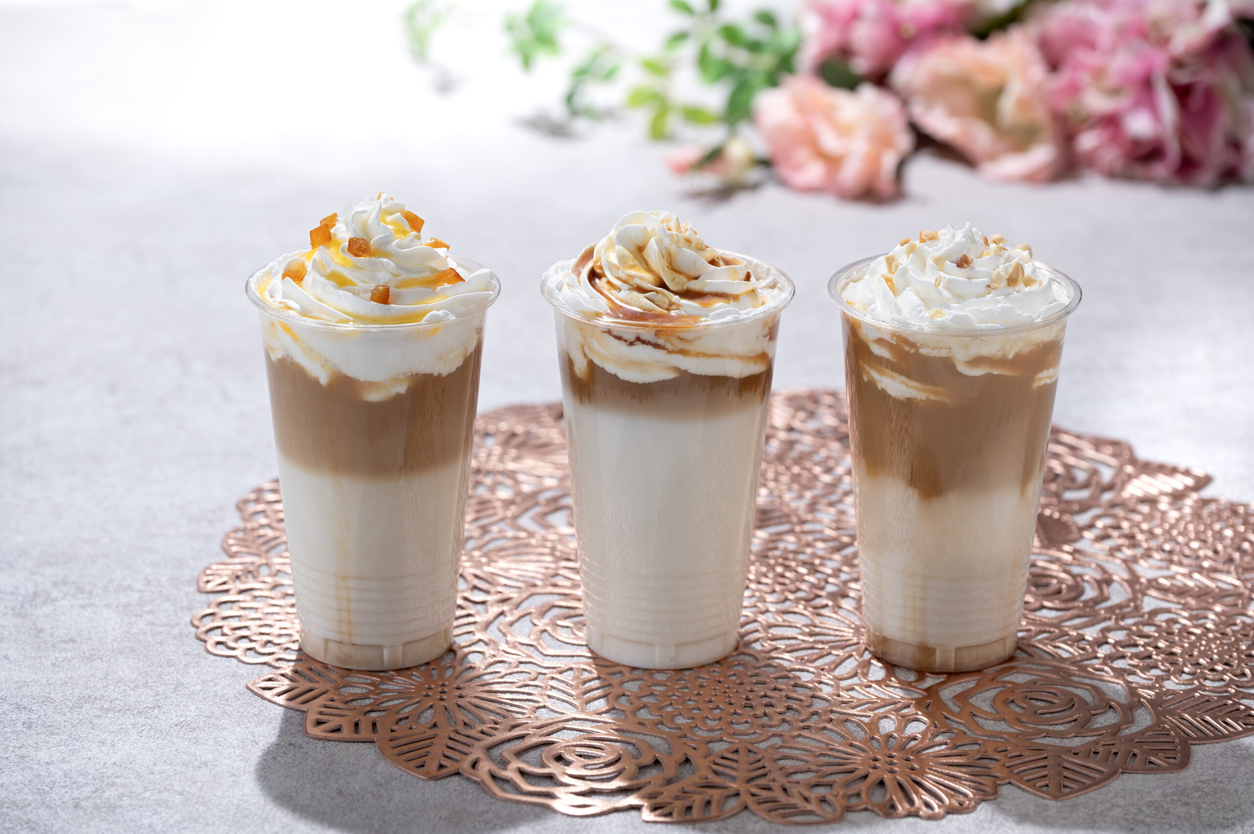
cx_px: 627
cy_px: 417
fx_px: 4177
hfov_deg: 17.1
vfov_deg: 11.4
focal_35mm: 120
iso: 100
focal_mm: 120
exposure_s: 1/200
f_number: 6.3
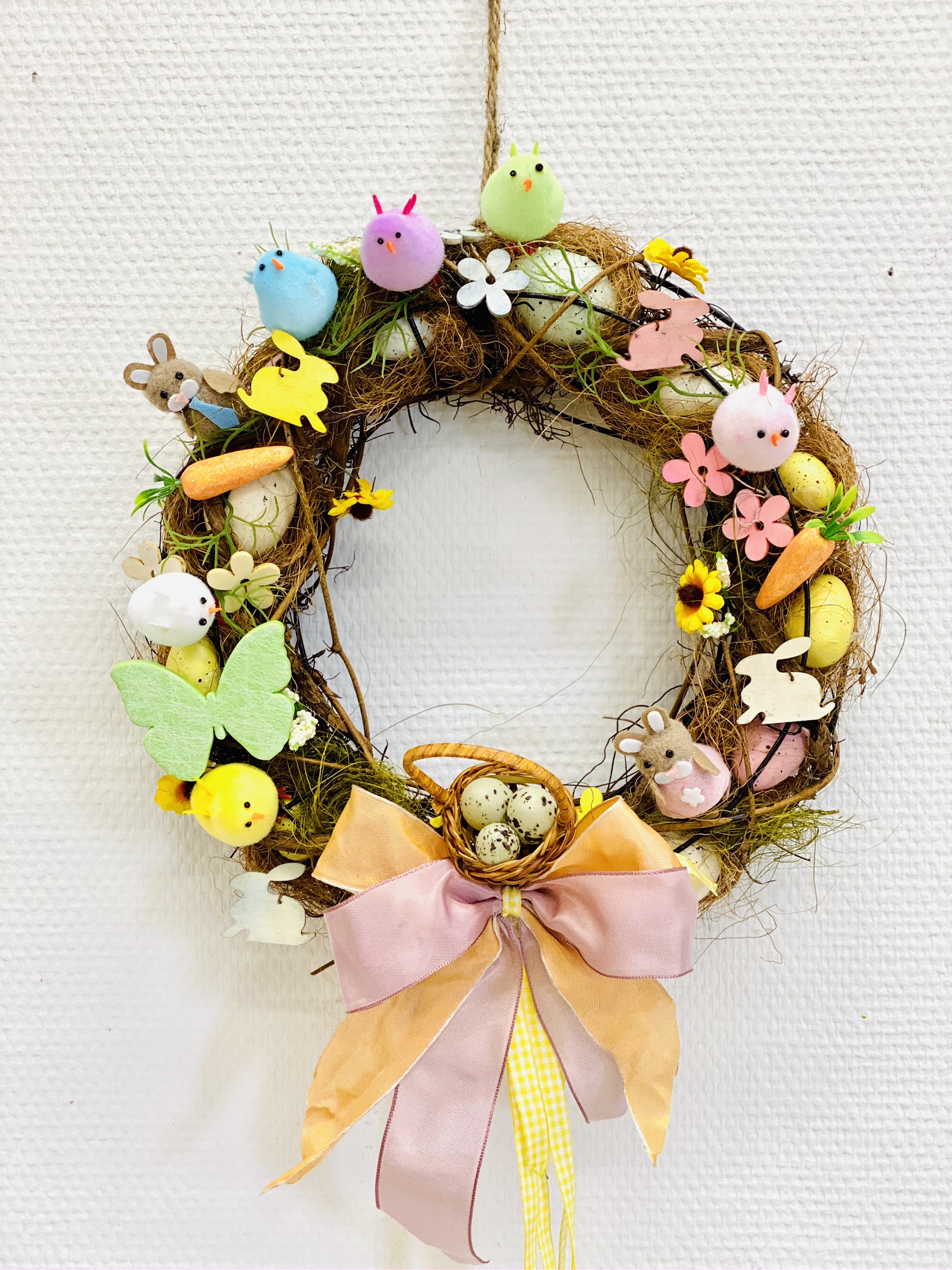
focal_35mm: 52
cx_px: 476
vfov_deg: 36.8
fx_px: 1907
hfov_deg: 28.0
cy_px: 635
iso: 125
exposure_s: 1/100
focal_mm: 6
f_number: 2
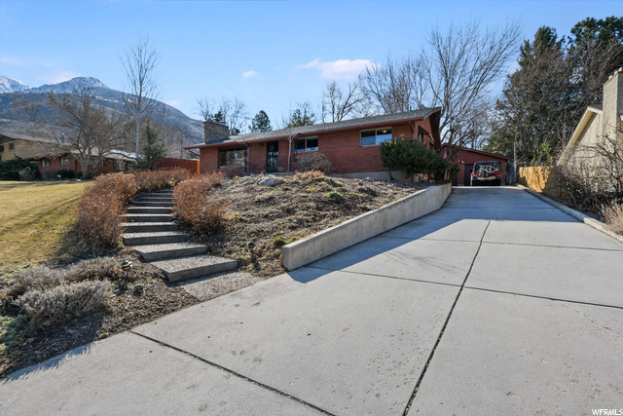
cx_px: 312
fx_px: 294
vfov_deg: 70.5
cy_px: 208
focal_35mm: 17
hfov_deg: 93.3
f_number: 8
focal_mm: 17
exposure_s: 1/320
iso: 160
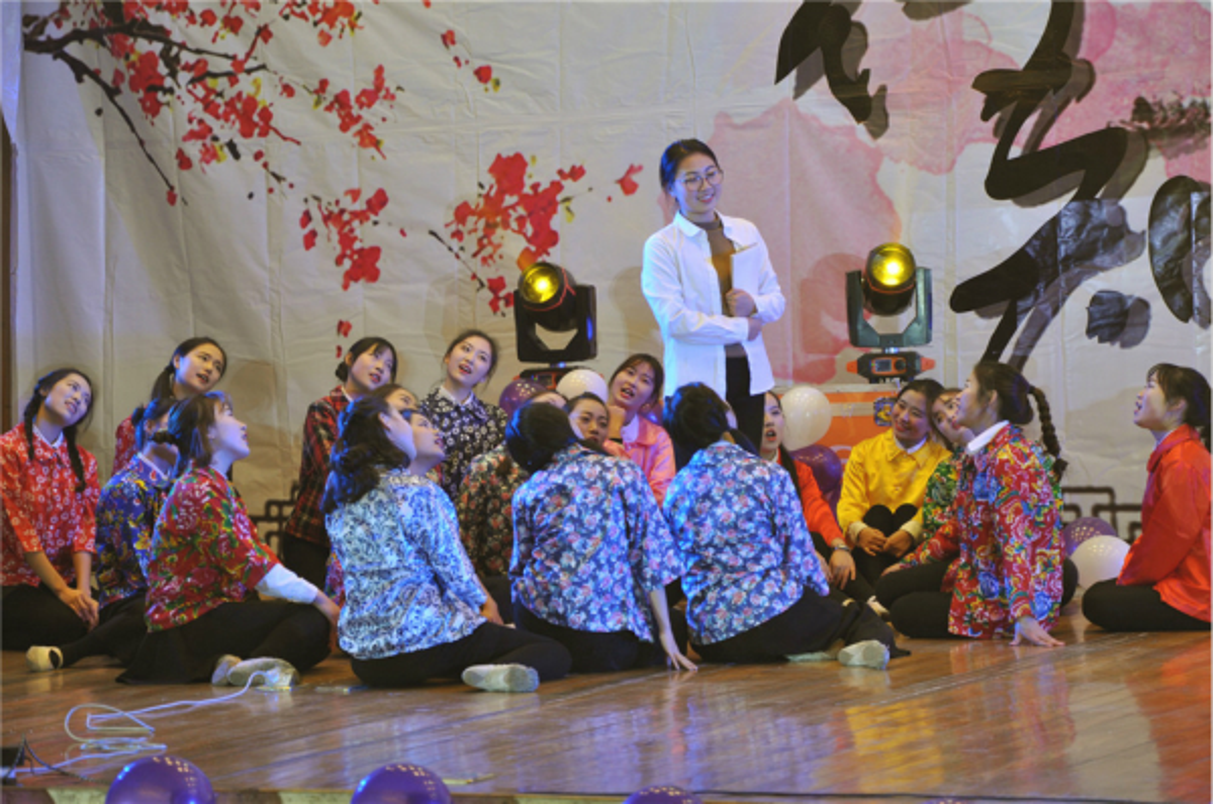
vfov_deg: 13.8
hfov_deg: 20.6
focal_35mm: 99
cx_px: 606
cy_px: 402
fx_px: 3330
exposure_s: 1/100
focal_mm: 66
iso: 500
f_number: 5.3
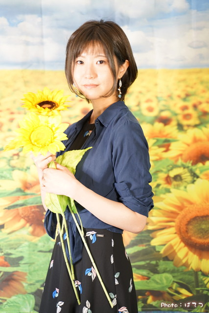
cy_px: 156
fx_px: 592
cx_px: 104
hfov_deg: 20.0
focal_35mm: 68
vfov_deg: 29.6
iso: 640
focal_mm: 68
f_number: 2.8
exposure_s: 1/40
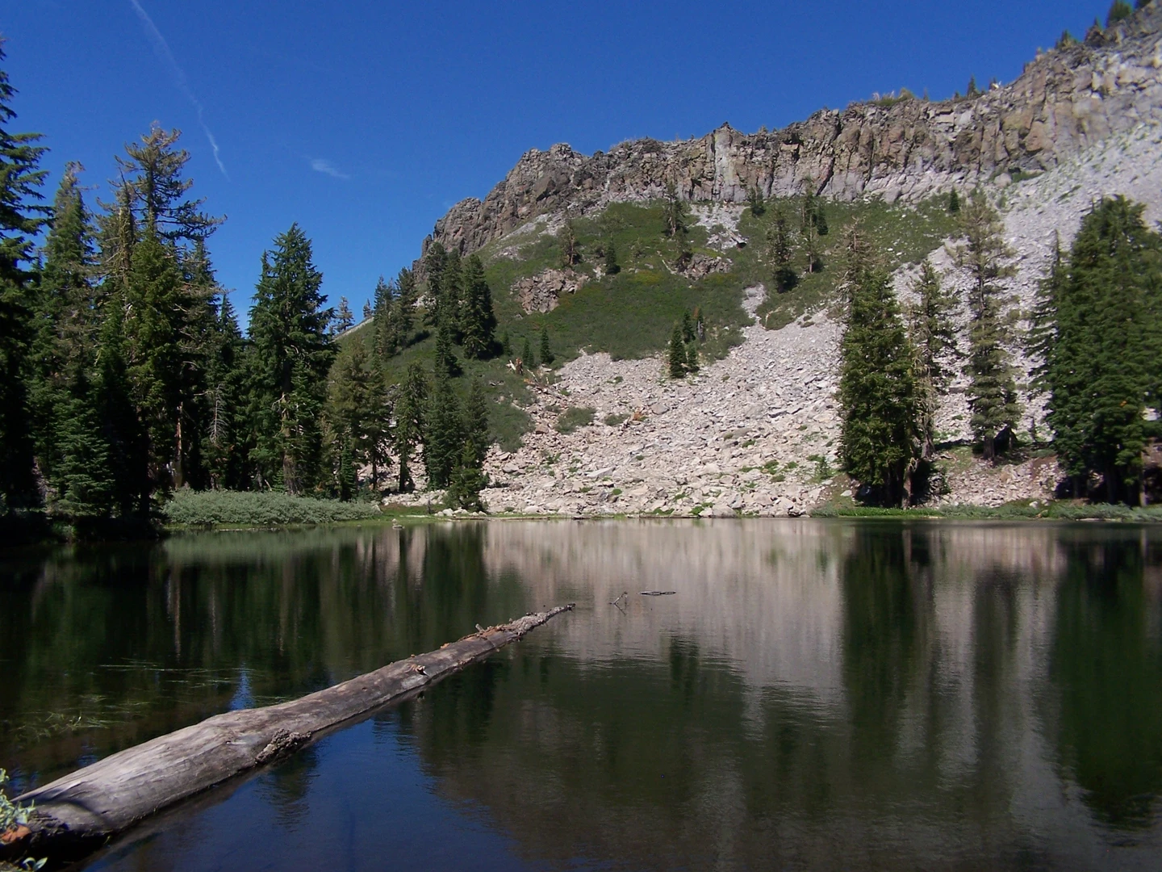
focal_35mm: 48
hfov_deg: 39.7
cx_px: 581
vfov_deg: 30.3
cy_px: 436
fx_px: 1611
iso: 80
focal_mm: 8
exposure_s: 1/750
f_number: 4
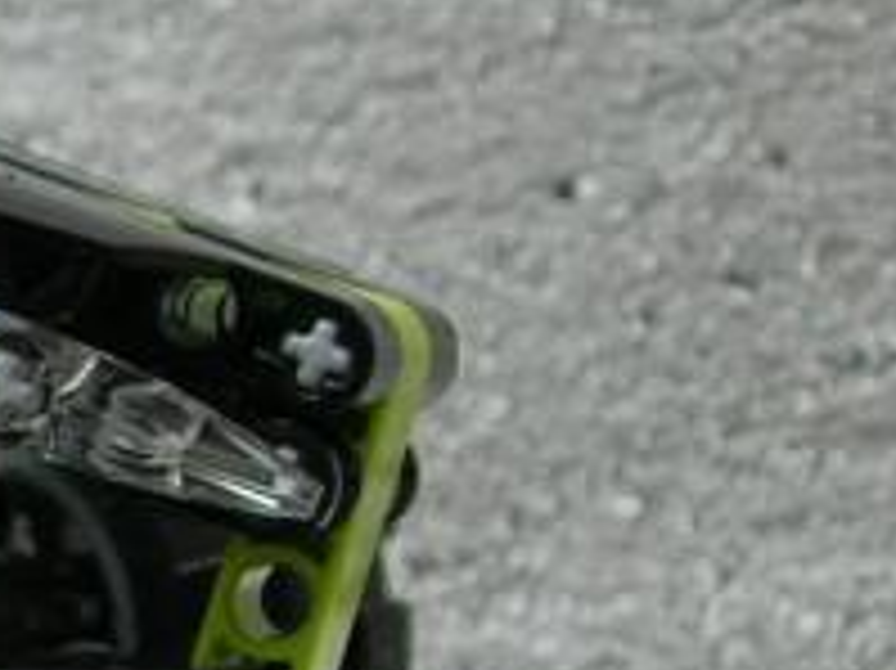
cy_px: 450
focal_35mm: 196
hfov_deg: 9.7
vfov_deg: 7.6
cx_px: -639
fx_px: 5070
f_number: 2.8
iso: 64
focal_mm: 7.8
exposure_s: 1/14.4
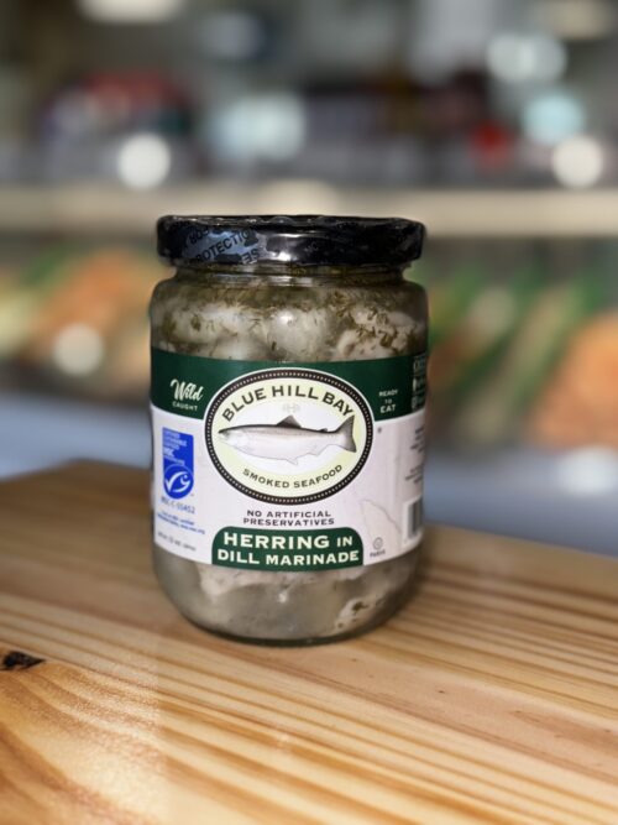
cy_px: 412
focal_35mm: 48
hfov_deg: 30.3
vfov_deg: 39.7
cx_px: 309
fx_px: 1143
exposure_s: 1/186
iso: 50
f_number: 1.78
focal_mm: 6.76
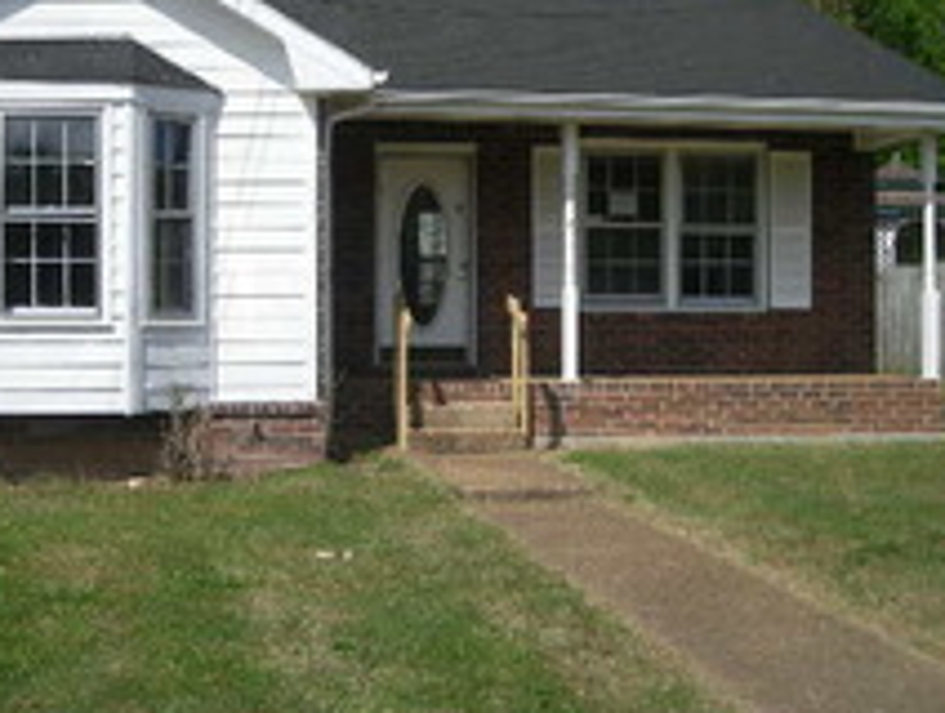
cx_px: 428
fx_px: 1560
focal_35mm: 57
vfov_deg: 25.7
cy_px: 254
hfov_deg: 33.7
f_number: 5.7
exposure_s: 1/330
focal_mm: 5.7
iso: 50
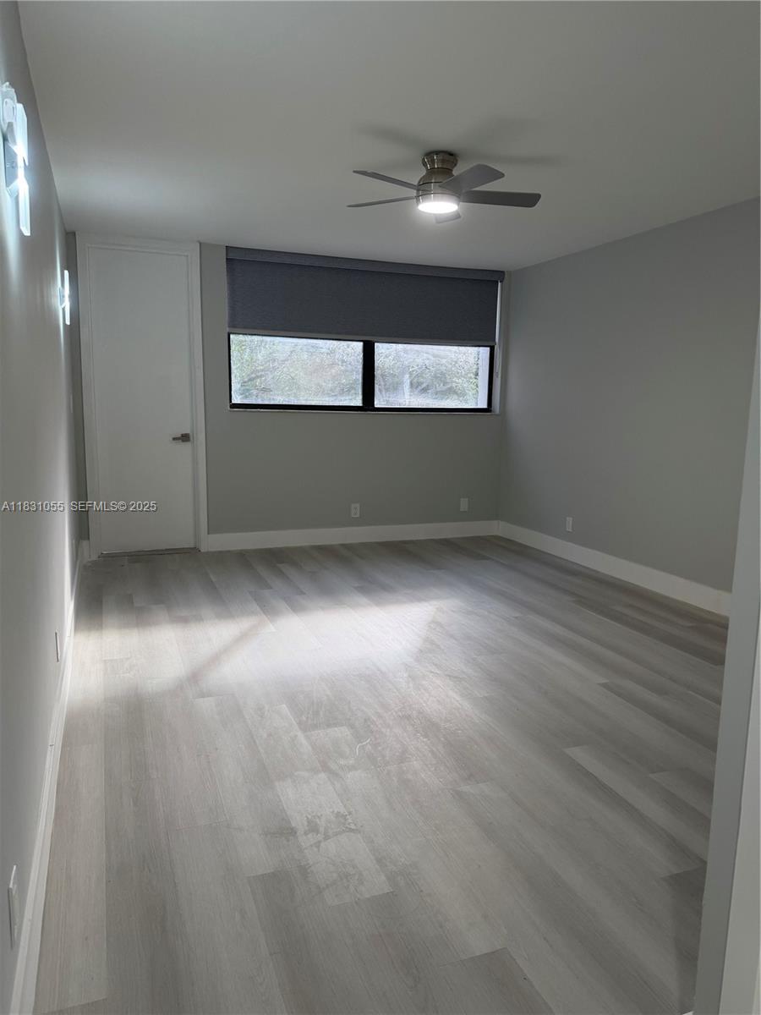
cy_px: 508
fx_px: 703
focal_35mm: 24
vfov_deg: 71.6
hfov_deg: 56.8
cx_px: 380
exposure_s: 1/136
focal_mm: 6.76
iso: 100
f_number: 1.78
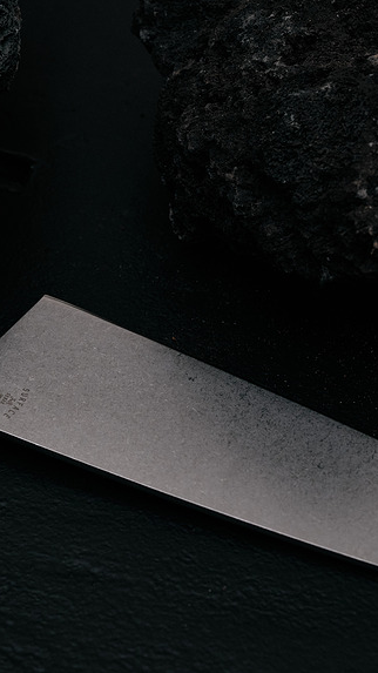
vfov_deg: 19.3
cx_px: 1
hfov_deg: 10.8
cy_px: 338
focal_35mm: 111
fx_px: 1979
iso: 1000
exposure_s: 1/250
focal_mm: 70
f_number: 8
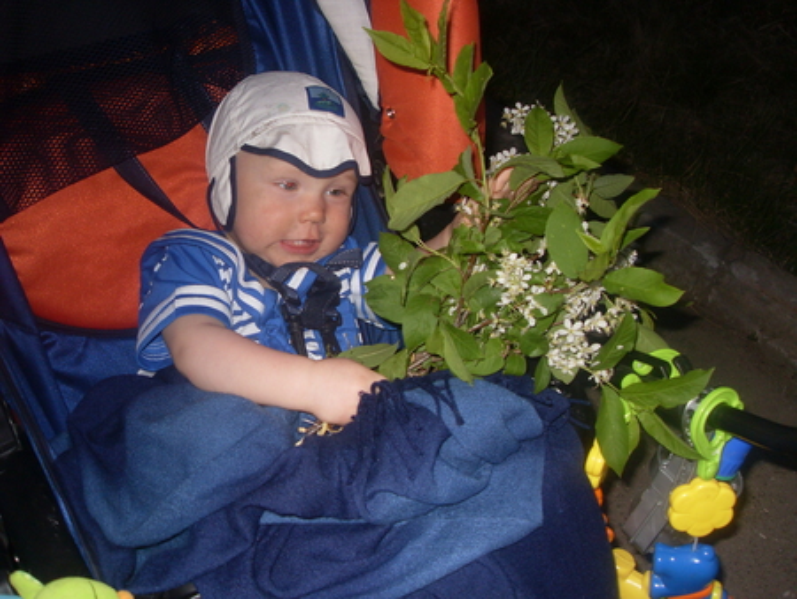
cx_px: 398
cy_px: 300
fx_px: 852
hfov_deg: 50.1
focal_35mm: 37
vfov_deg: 38.7
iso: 100
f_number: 2.8
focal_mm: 6.3
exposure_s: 1/45
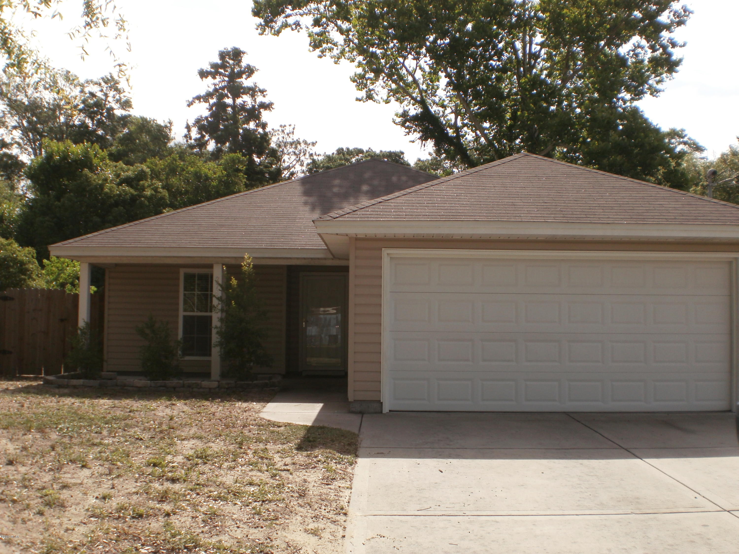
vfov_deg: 39.7
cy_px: 277
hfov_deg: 51.4
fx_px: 769
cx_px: 370
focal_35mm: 36
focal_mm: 6.3
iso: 100
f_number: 4.6
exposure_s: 1/800
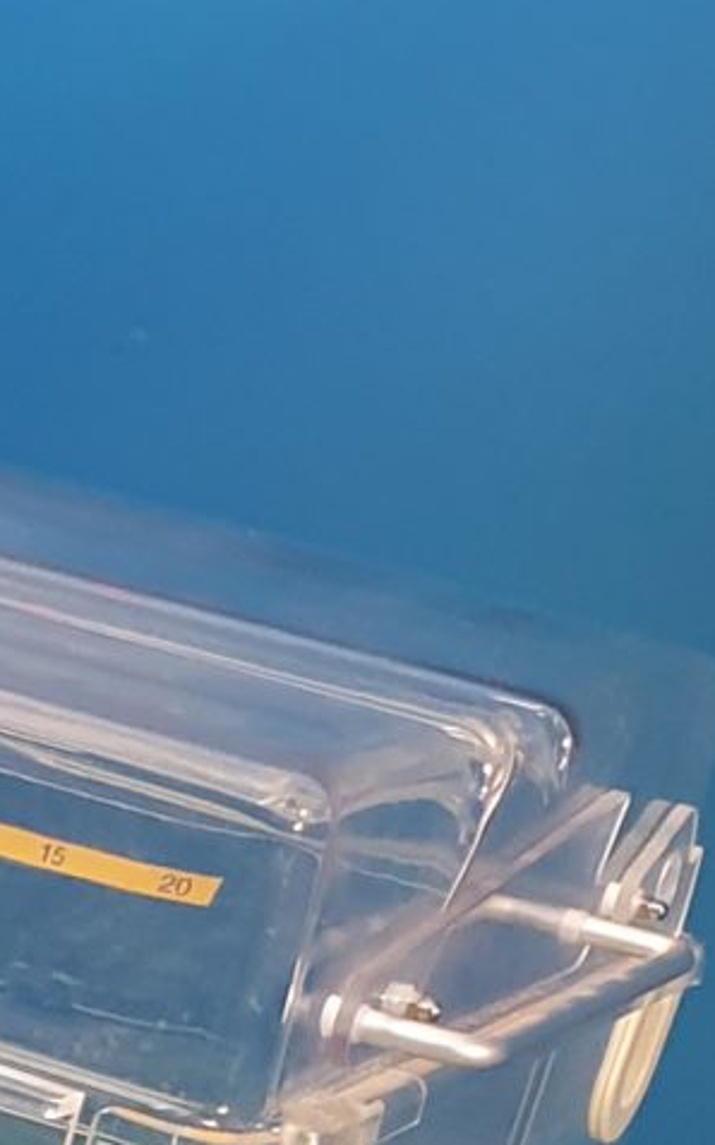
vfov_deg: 13.8
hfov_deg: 8.0
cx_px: -1137
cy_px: 1253
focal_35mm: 148
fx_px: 4616
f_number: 2.4
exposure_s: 1/50
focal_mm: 4.3
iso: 200
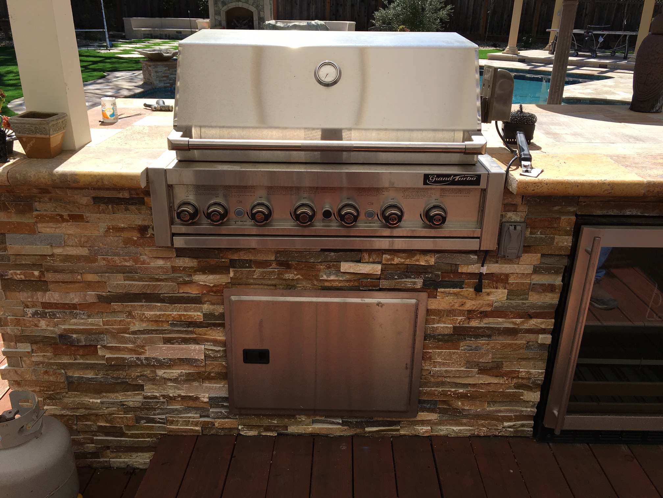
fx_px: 555
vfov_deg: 48.2
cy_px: 249
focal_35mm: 29
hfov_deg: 61.7
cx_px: 332
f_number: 2.2
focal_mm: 4.15
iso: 25
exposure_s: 1/1026
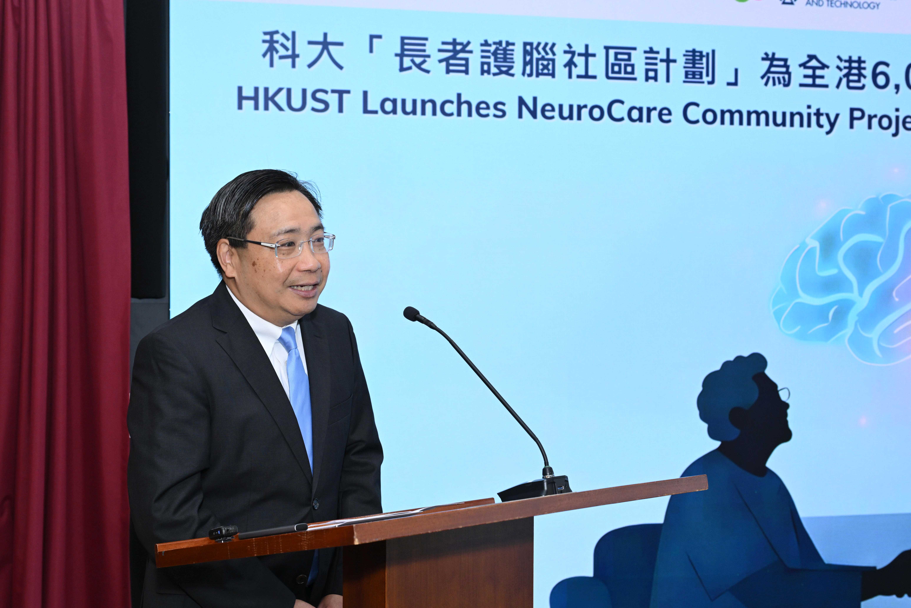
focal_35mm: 50
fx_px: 1265
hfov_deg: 39.6
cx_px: 456
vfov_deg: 27.0
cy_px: 304
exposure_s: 1/200
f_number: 6.3
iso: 1250
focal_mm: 50
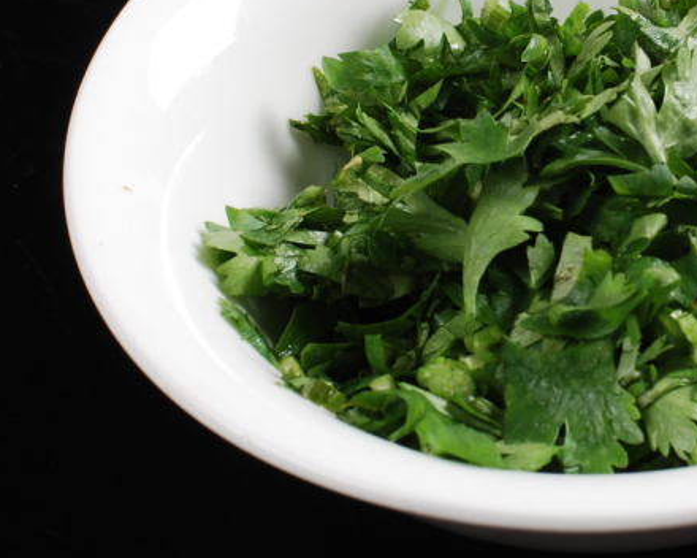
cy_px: 142
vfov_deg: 9.4
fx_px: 3383
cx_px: 604
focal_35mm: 164
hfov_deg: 11.7
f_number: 13
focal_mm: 50
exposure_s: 1/125
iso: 100
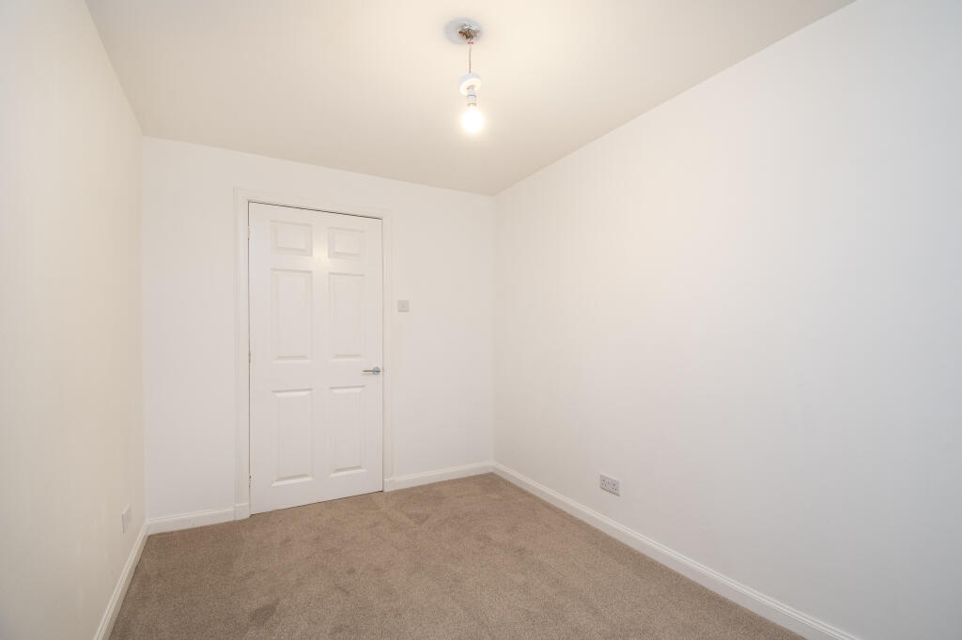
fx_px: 401
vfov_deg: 77.3
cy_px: 320
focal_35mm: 15
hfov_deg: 100.4
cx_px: 481
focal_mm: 10
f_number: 8
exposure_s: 1/4
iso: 320
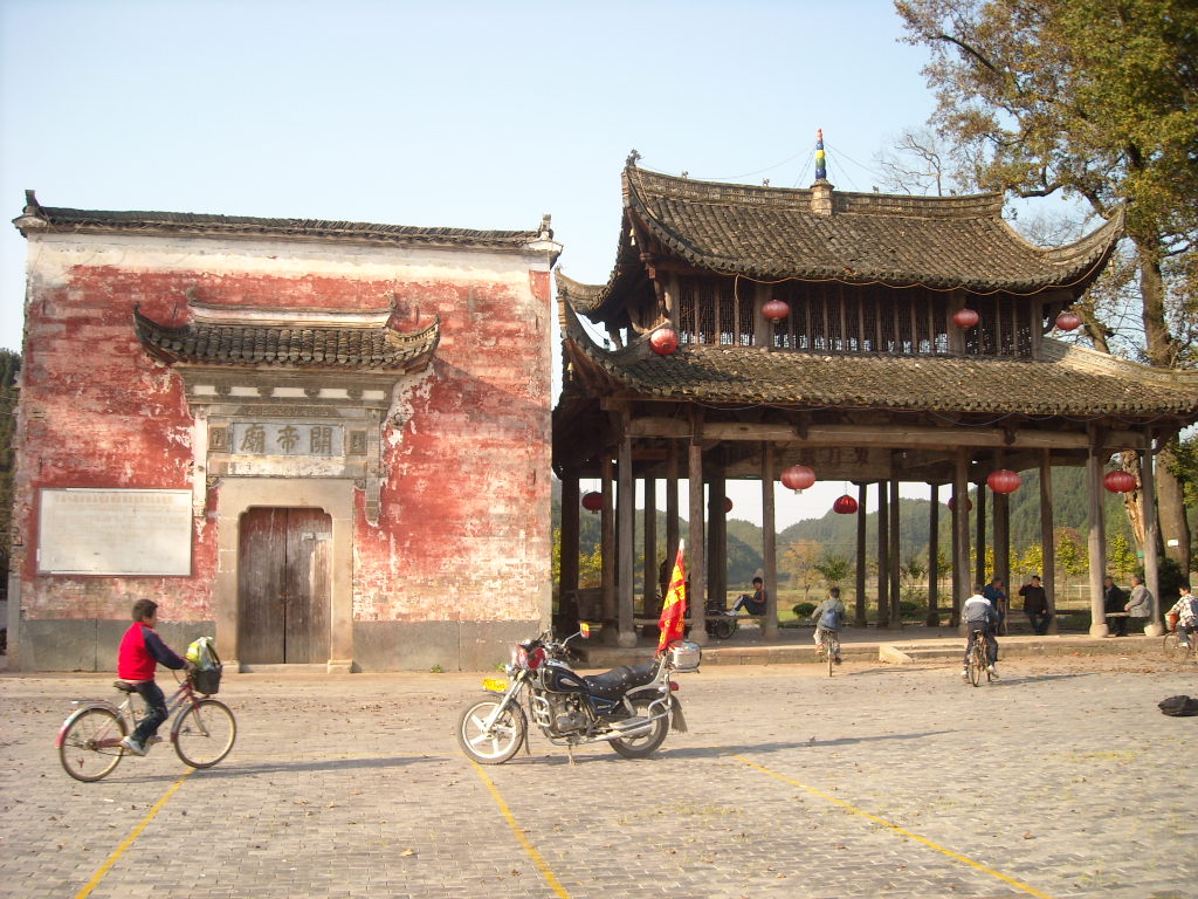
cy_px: 450
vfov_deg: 40.7
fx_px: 1211
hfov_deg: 52.6
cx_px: 599
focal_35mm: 35
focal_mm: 5.7
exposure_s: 1/105
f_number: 5.6
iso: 64
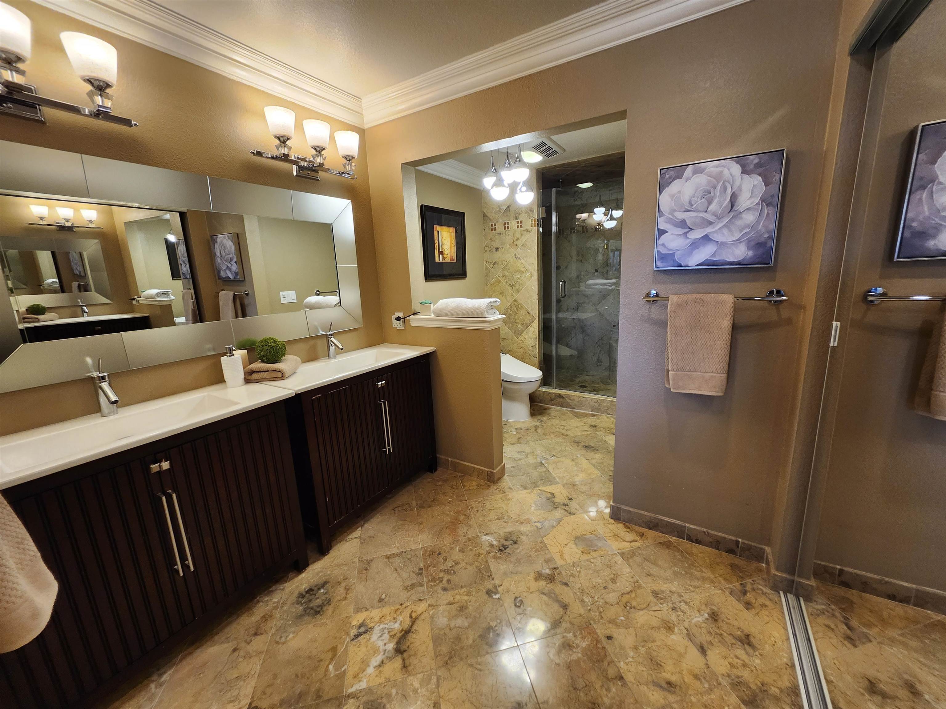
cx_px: 473
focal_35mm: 13
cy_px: 354
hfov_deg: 106.2
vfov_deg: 89.9
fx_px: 355
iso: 125
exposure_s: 1/60
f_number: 2.2
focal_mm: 1.74
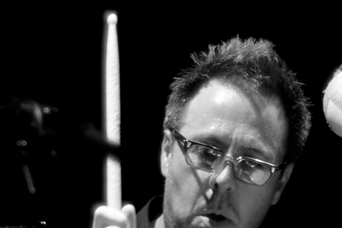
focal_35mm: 151
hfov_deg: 13.6
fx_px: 1434
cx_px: 233
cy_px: 215
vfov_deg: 9.0
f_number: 1.4
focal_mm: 50
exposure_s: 1/320
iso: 200
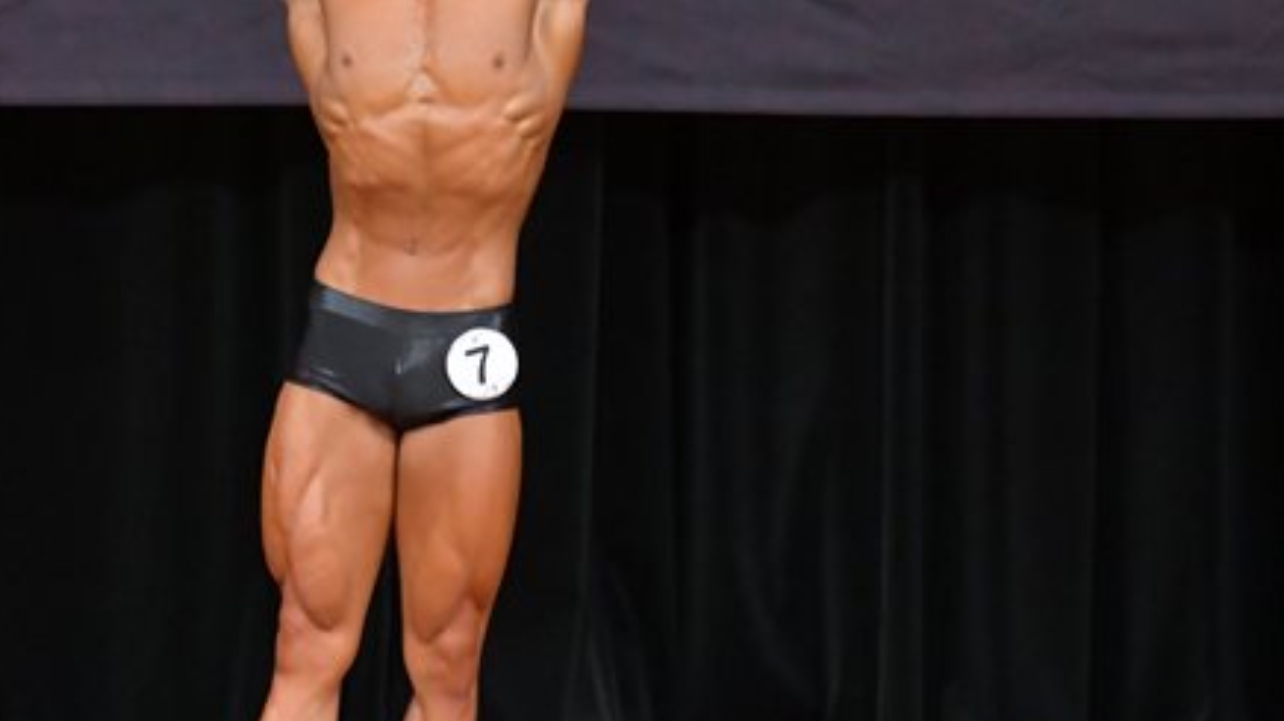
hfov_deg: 4.1
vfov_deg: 2.3
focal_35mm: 531
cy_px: 285
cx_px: 414
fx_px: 18074
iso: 5000
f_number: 5.6
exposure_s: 1/400
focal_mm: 190
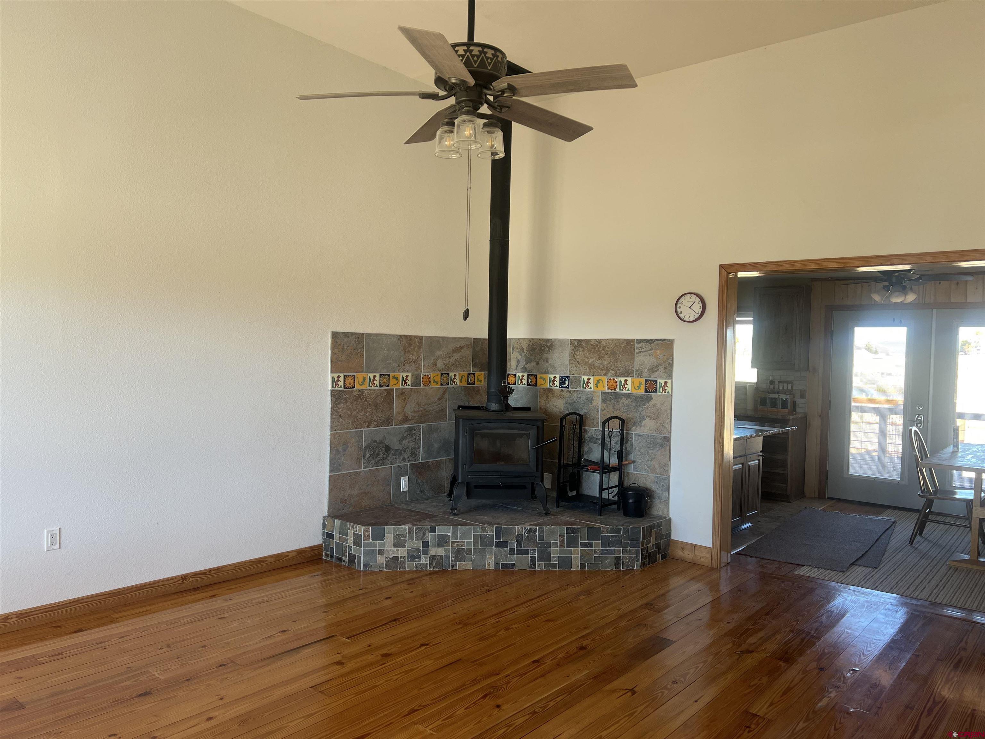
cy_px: 370
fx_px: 740
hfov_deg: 67.3
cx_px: 492
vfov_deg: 53.1
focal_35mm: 26
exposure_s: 1/121
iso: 64
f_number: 1.5
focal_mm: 5.7
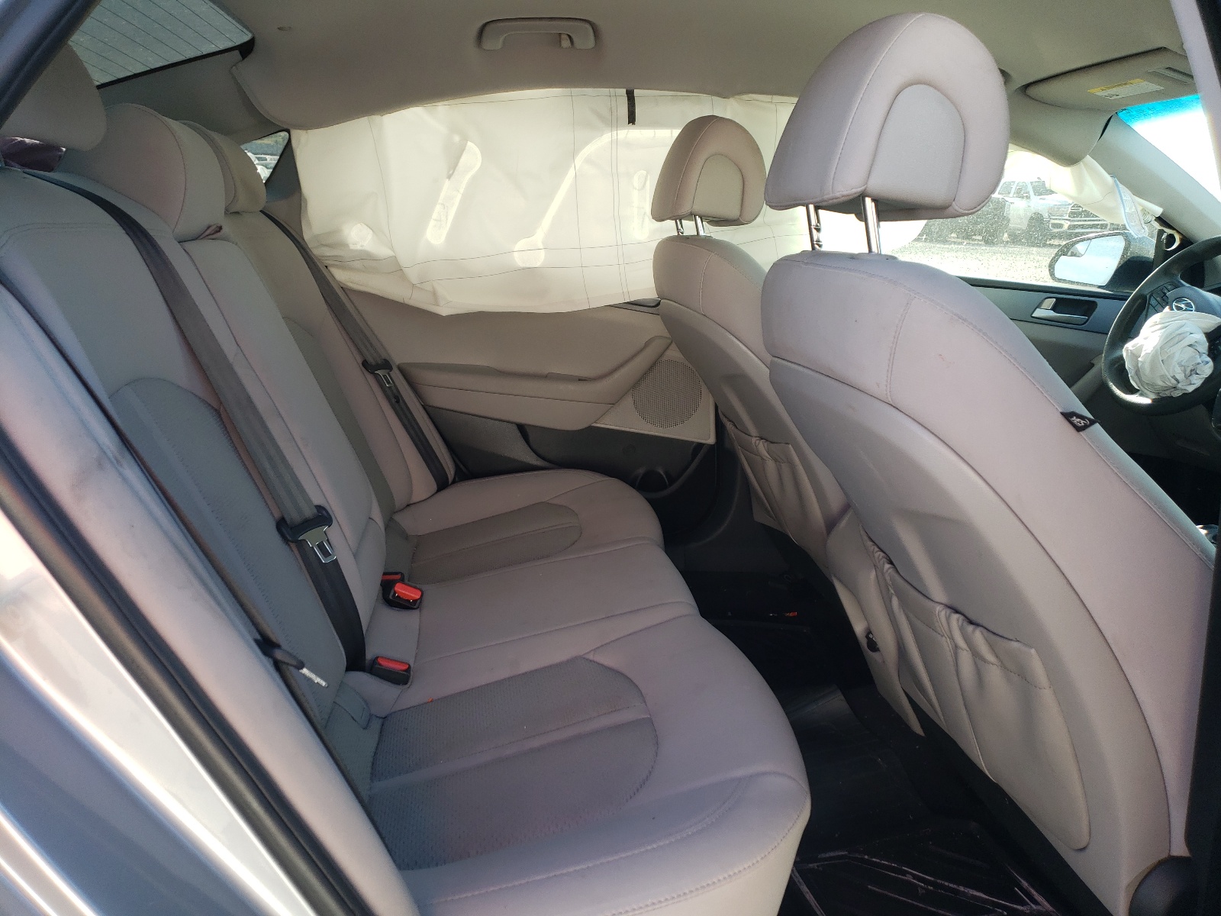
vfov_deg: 53.1
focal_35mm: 26
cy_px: 458
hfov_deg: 67.3
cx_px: 610
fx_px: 917
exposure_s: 1/204
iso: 50
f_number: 1.5
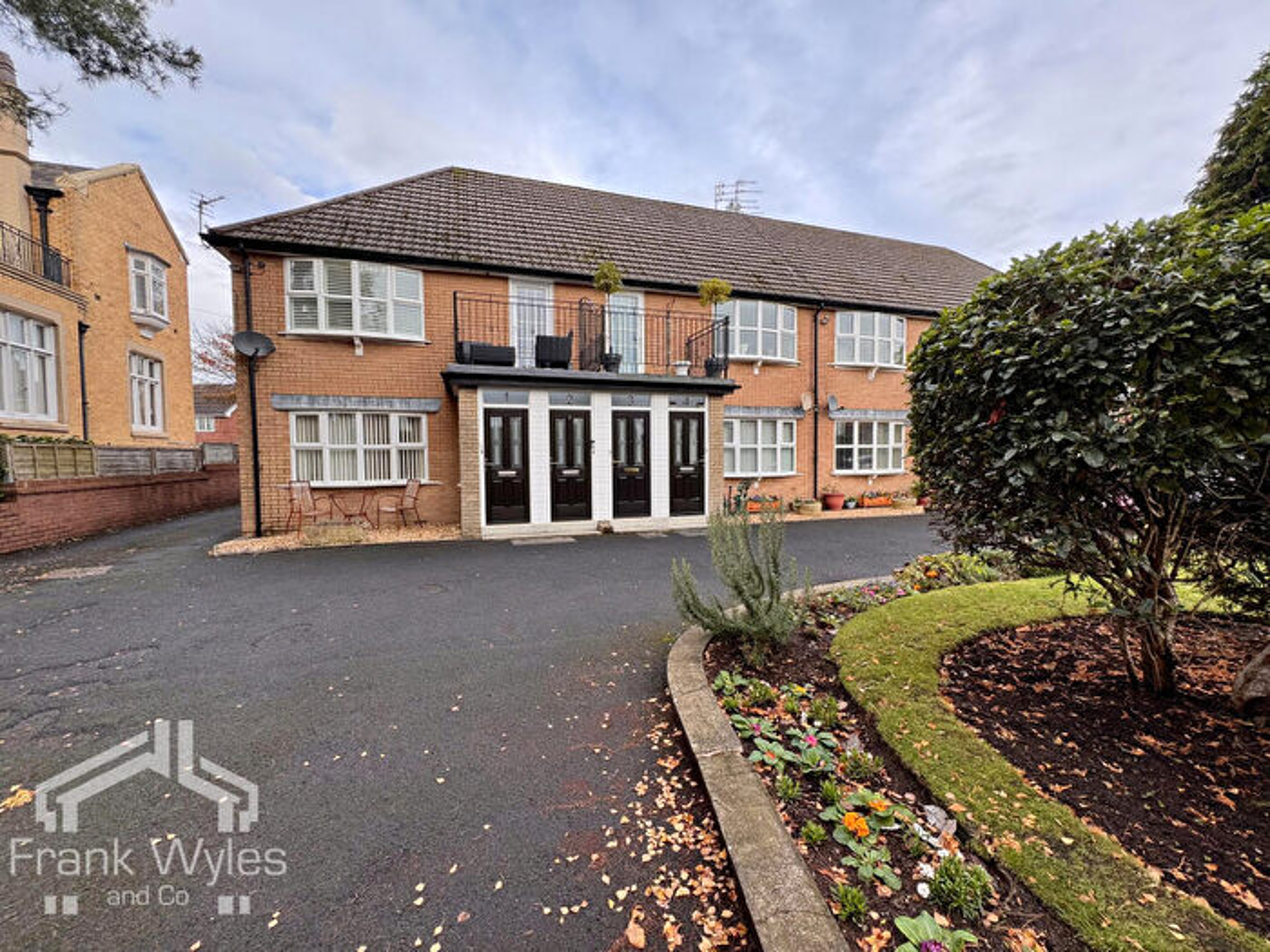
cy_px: 476
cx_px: 635
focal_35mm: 14
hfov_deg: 102.1
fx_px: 514
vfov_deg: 85.7
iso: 40
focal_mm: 2.22
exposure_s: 1/181
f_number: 2.2
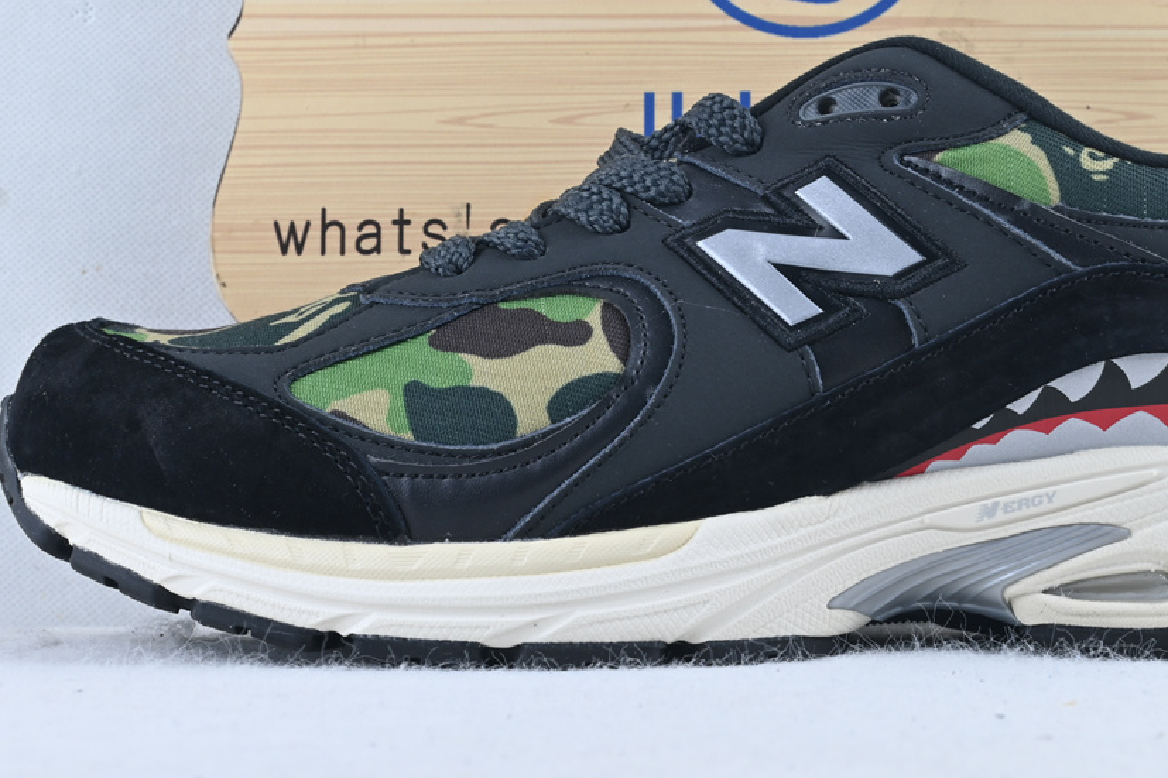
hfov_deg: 27.2
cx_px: 746
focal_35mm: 74
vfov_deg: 18.4
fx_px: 2400
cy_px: 352
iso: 100
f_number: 10
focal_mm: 34
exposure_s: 1/10
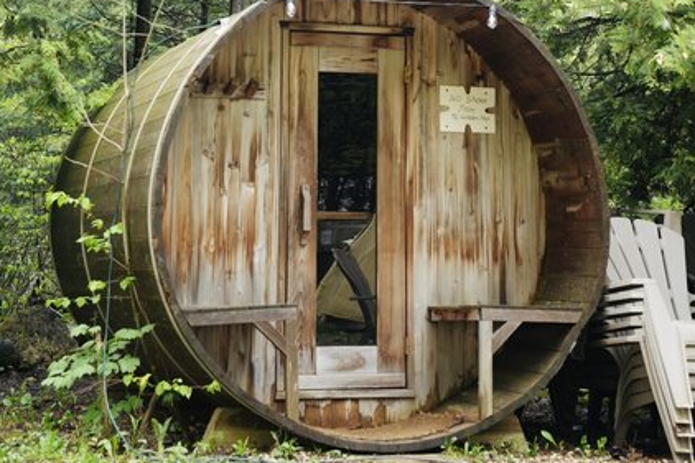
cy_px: 2
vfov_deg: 15.2
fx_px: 1707
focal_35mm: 88
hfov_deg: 23.0
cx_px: 345
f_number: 5
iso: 800
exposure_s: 1/250
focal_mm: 58.3
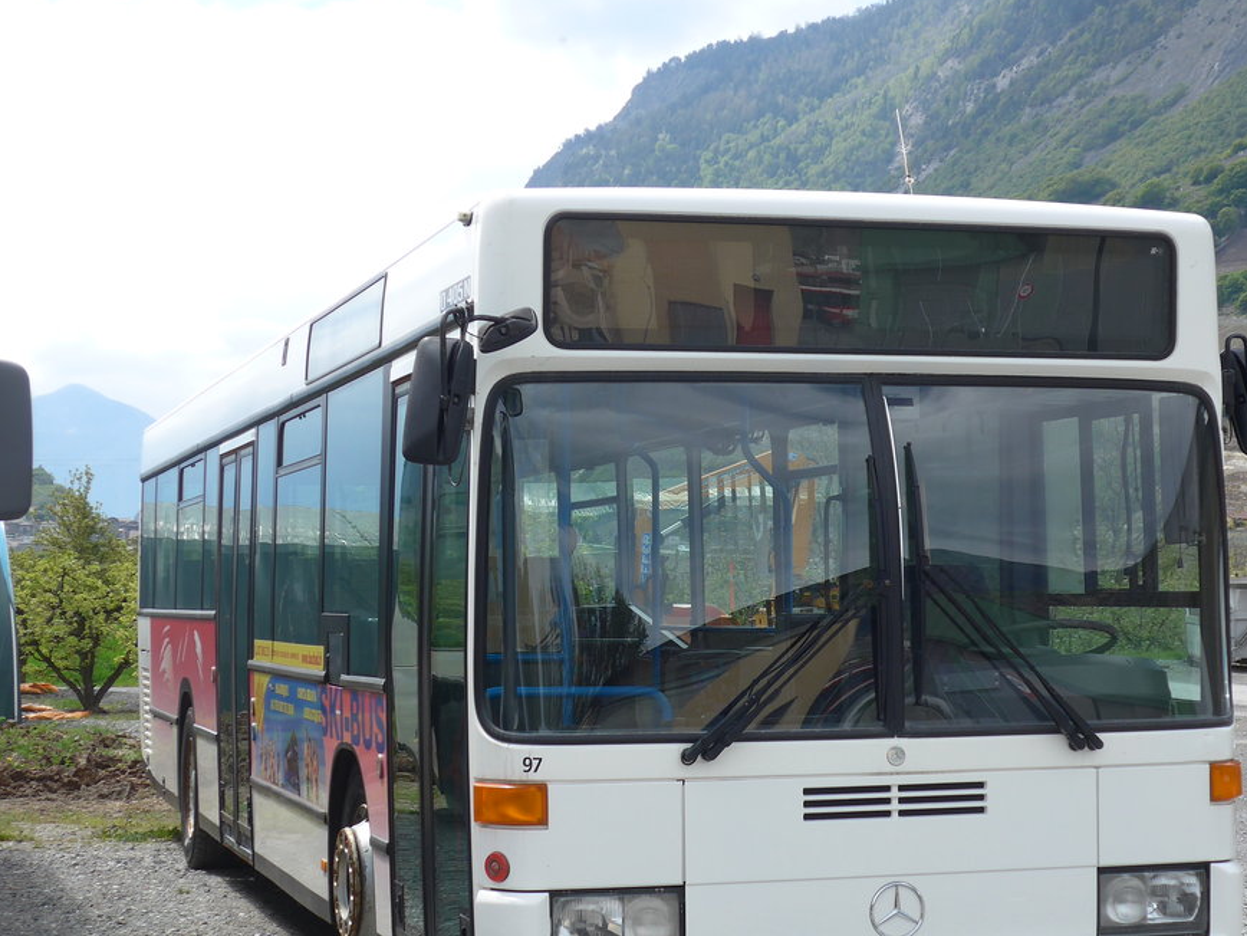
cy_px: 548
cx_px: 713
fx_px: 2738
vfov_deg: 19.4
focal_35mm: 76
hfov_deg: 25.6
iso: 80
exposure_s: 1/800
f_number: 3.4
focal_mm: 11.3
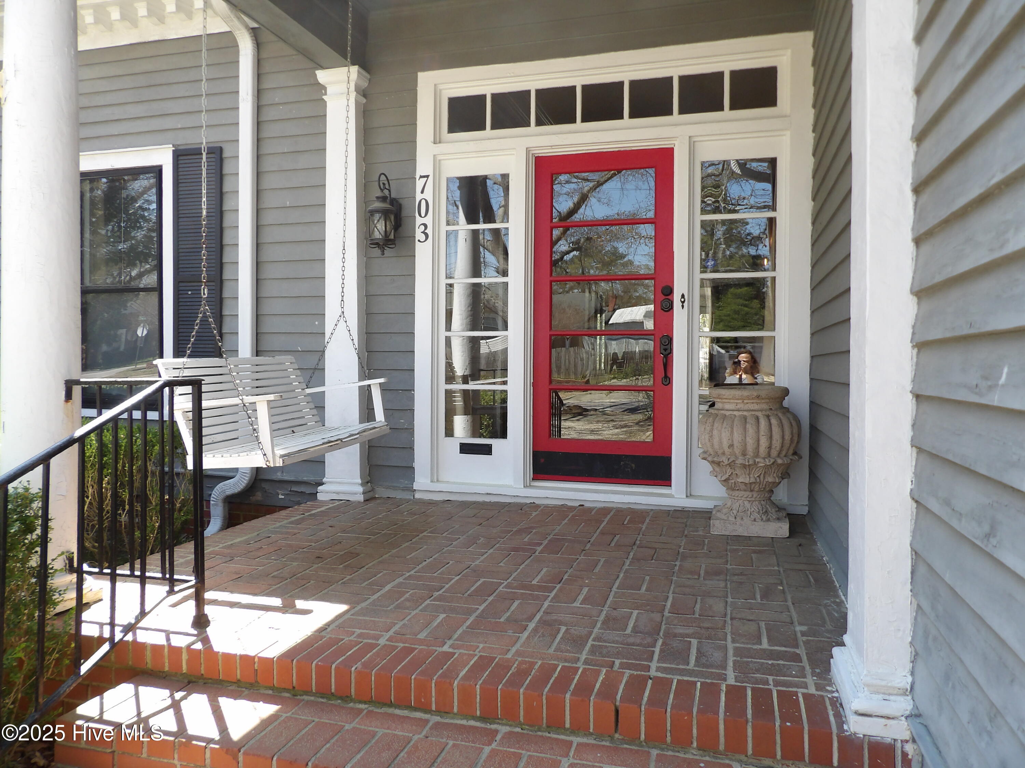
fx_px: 711
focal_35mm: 24
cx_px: 512
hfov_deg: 71.6
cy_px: 384
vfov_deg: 56.8
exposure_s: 1/191
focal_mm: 4.3
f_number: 2.8
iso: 100
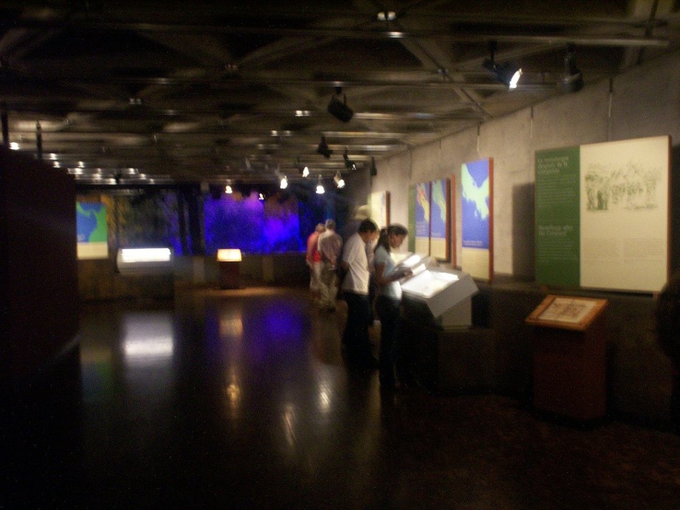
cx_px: 340
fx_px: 707
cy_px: 255
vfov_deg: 39.7
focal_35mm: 36
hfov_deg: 51.3
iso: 200
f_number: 4.5
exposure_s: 1/2
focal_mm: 6
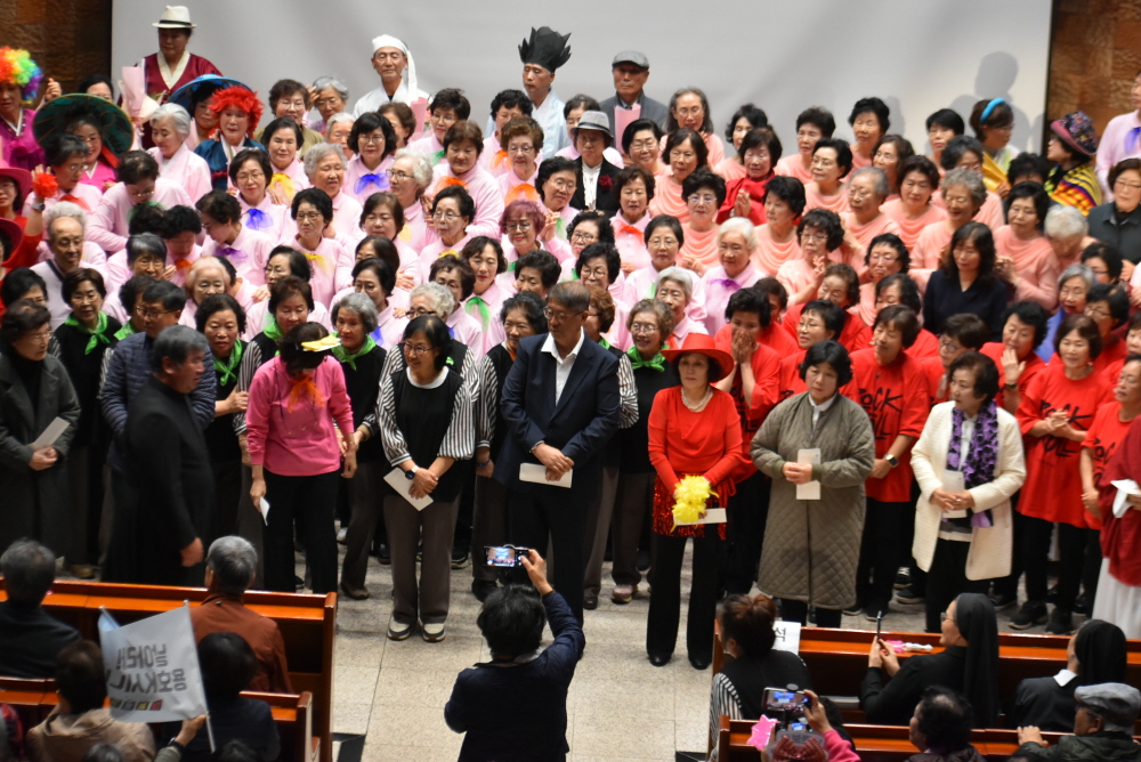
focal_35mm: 105
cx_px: 570
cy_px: 381
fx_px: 3330
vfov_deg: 13.1
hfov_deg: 19.4
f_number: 4.5
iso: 1250
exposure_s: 1/60
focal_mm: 70
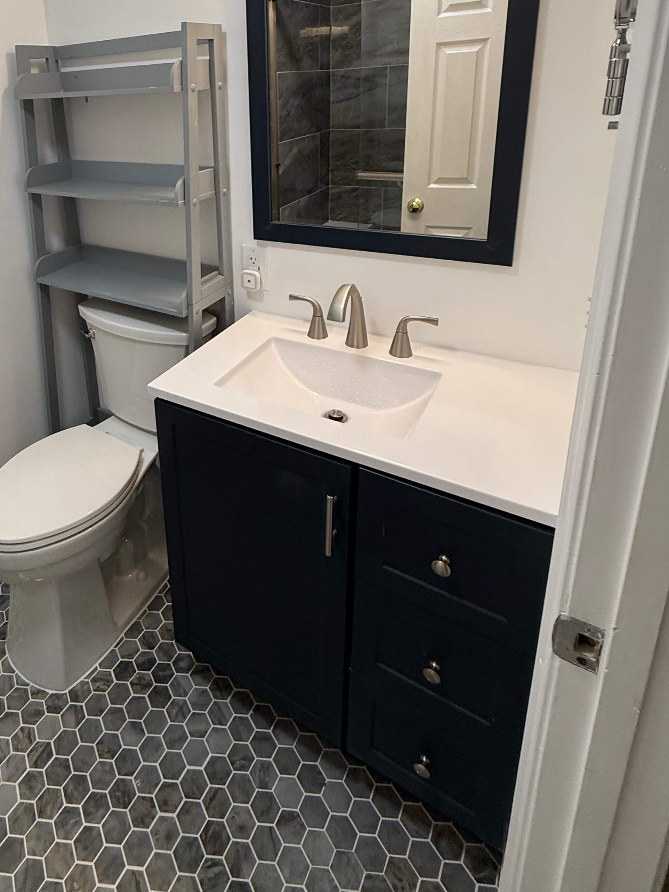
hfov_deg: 58.5
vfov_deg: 72.9
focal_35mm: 22
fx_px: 567
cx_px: 182
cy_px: 265
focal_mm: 2.22
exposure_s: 1/120
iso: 200
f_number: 2.2
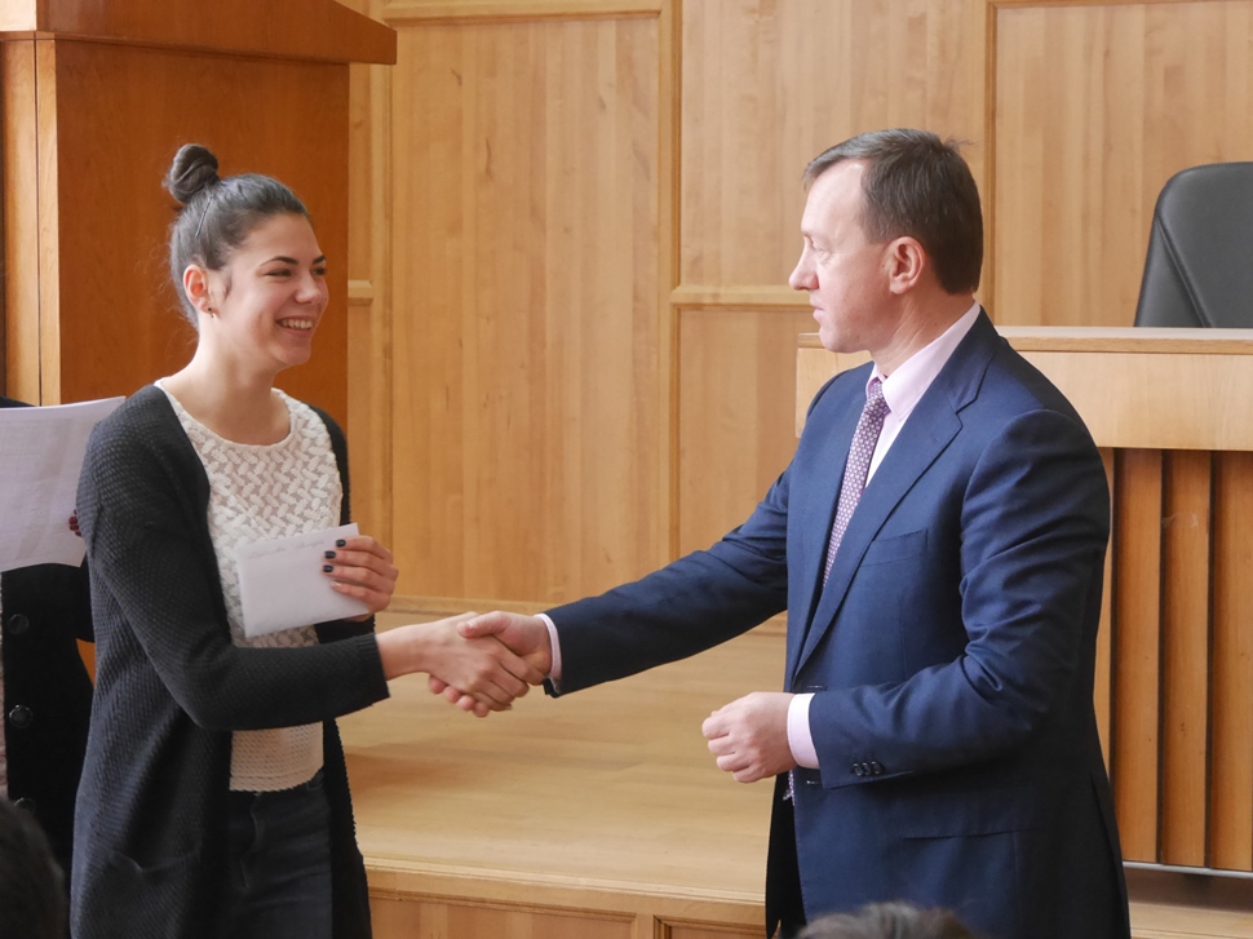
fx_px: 3329
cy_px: 470
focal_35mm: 92
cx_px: 626
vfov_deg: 16.1
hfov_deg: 21.3
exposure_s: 1/40
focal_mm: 46
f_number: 4.9
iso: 3200
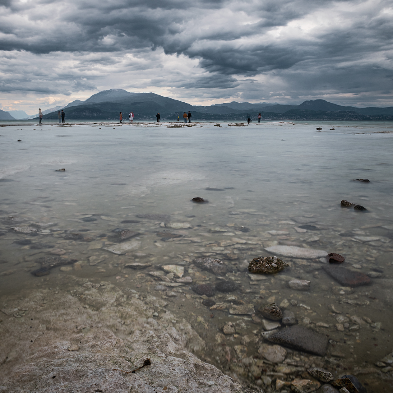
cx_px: 179
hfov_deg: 52.5
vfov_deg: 52.5
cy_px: 198
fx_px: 398
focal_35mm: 31
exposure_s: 13
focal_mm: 24
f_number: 14
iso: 100
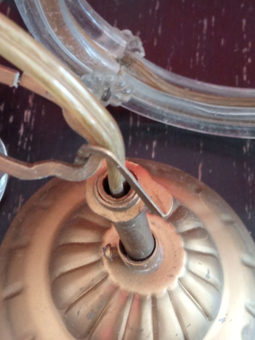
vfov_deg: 37.7
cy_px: 110
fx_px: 491
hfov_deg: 29.0
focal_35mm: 50
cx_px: 93
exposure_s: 1/20
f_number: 2.2
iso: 930
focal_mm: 3.79
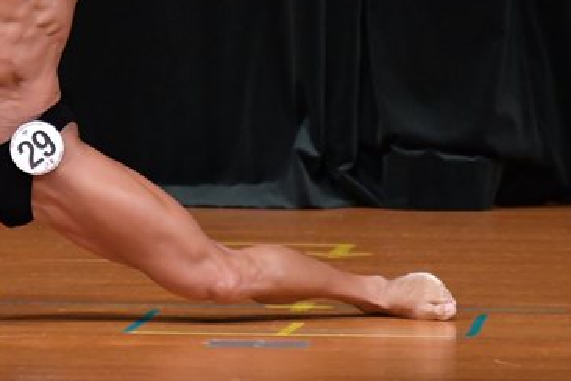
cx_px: 71
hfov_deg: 2.2
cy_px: -17
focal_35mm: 953
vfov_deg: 1.4
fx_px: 15114
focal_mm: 300
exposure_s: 1/400
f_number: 5.6
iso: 5000
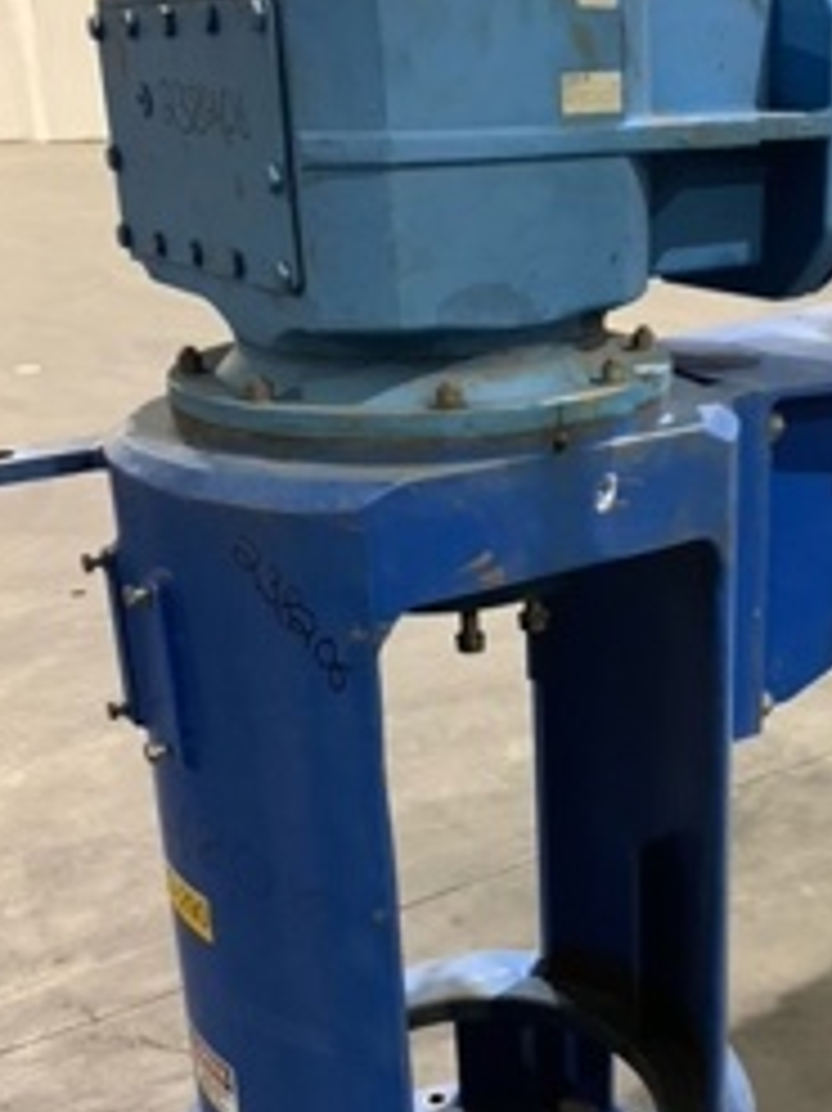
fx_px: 1443
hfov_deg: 31.6
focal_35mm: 45
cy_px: 669
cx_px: 616
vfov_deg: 41.9
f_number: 1.8
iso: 500
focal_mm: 4.25
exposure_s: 1/30
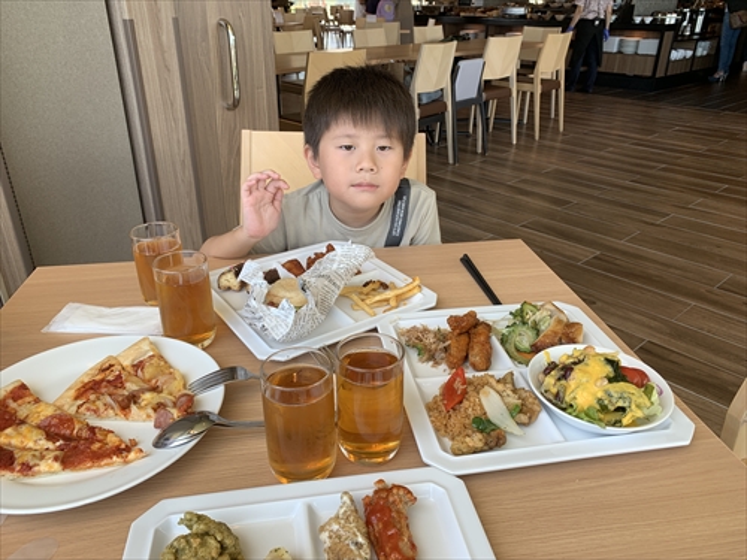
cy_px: 280
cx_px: 374
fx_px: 561
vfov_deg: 53.1
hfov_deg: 67.3
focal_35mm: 26
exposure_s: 1/159
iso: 25
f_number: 1.8
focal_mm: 4.25
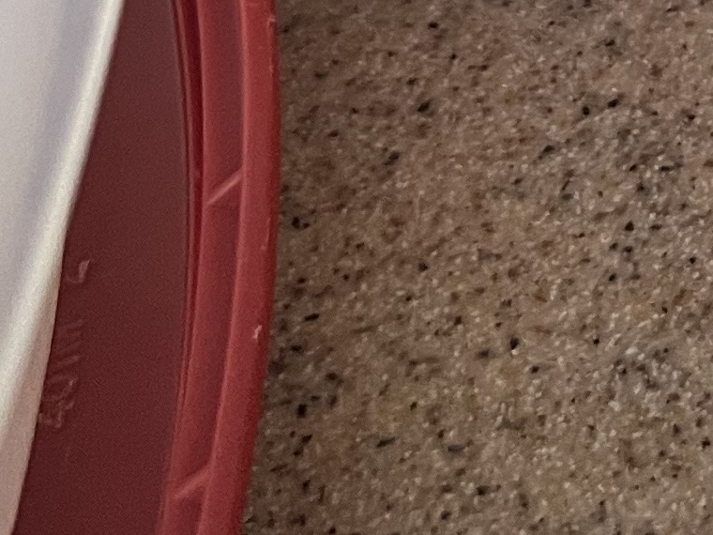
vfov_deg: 9.3
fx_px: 2842
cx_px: 1157
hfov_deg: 13.3
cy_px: -864
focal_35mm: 138
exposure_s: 1/60
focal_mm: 5.7
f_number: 1.5
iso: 200
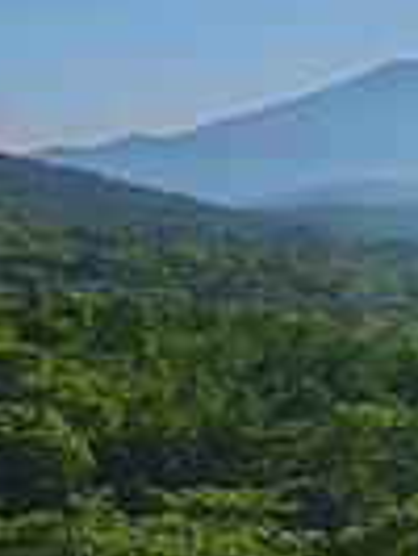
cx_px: 1116
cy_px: 59
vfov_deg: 18.6
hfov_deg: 11.1
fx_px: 1672
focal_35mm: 104
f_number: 14
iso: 100
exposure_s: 1/125
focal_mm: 24
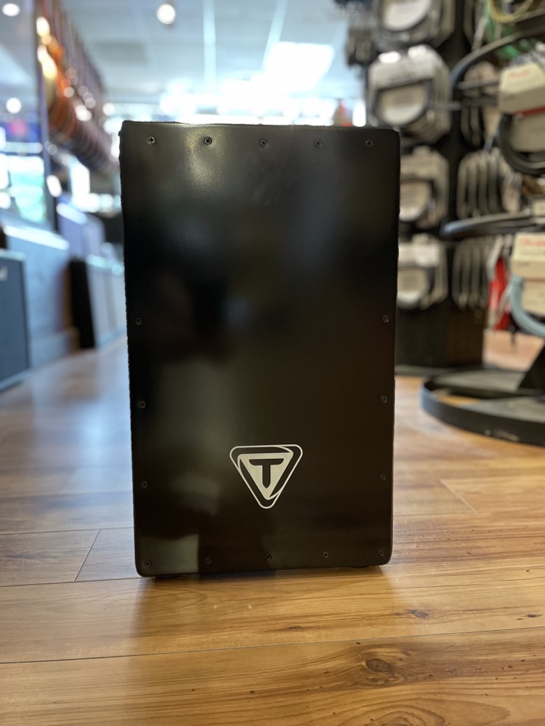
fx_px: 546
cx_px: 272
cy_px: 363
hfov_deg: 53.1
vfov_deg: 67.3
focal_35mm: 26
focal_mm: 4.2
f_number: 1.6
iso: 400
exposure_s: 1/40
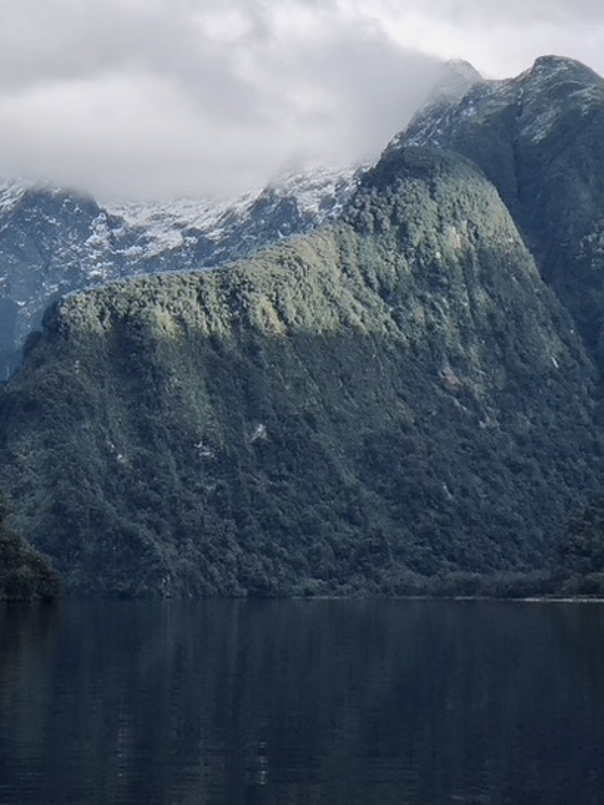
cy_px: 352
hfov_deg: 13.8
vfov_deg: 18.4
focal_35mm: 107
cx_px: 118
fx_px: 2488
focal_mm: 6.6
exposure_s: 1/384
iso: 20
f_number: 2.8
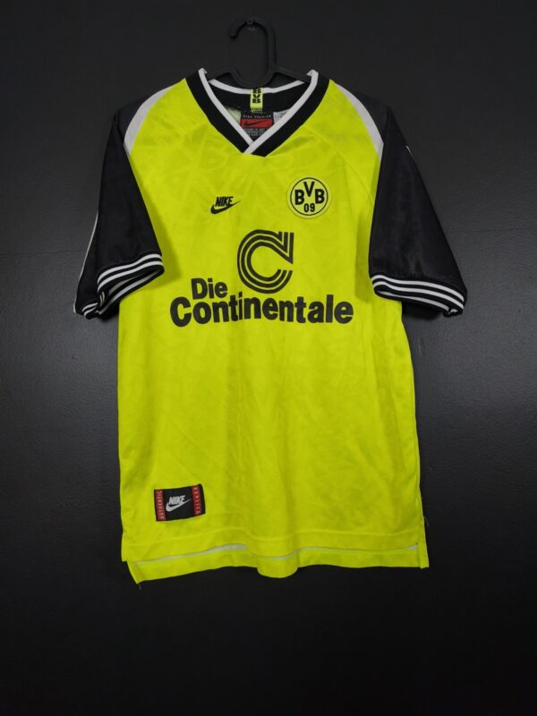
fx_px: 476
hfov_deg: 58.9
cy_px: 358
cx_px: 268
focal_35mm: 23
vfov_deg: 73.9
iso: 400
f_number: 1.6
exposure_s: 1/125
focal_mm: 6.57
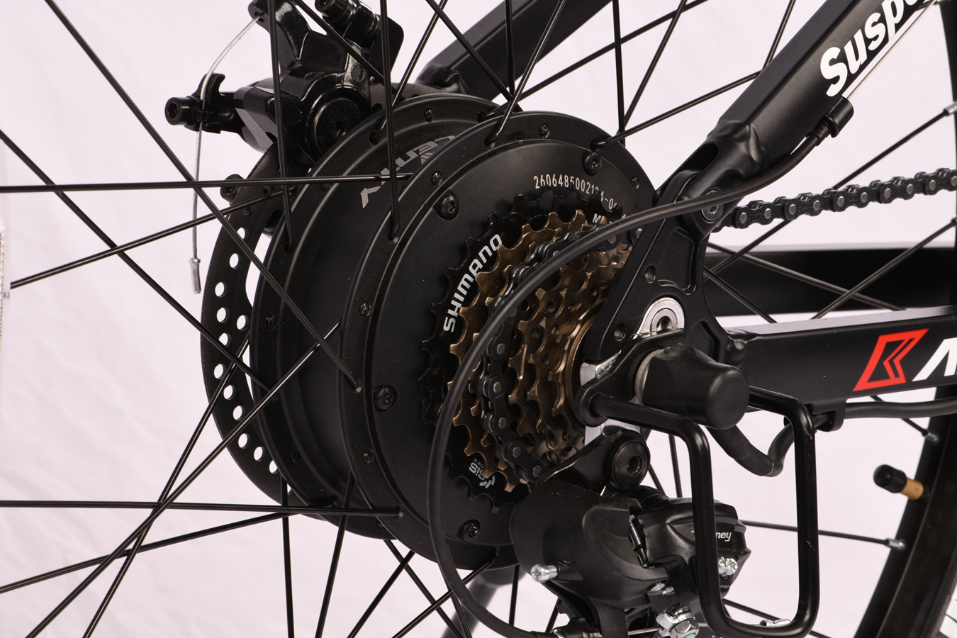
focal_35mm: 105
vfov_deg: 13.0
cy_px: 319
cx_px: 478
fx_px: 2791
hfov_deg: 19.5
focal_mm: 105
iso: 100
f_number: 25
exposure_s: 1/100
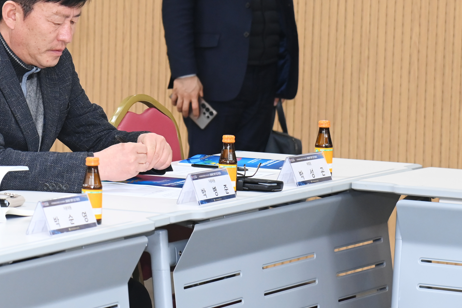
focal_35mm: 229
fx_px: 2938
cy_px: 101
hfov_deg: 9.0
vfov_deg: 6.0
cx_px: 59
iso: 3200
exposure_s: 1/250
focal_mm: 120
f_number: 6.3
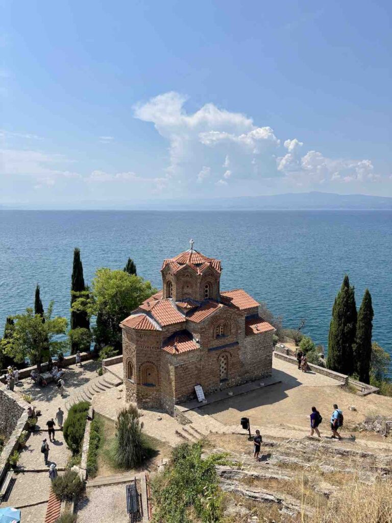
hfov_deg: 53.1
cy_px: 262
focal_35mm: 26
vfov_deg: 67.3
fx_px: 393
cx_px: 196
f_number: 1.6
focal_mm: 5.96
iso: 50
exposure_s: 1/5348
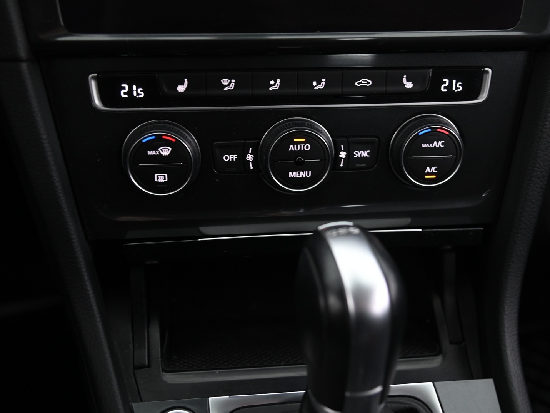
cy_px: 207
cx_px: 283
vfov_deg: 30.3
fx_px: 763
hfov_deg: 39.6
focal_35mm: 48
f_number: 4
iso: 2000
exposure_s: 1/13
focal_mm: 44
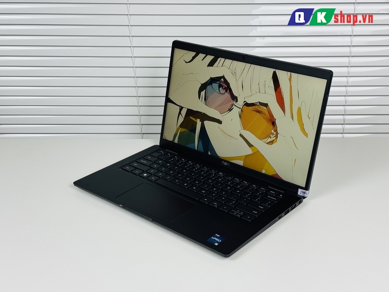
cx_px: 194
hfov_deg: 39.7
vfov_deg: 30.3
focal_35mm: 48
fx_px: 539
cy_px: 146
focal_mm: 6.76
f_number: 1.78
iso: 50
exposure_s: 1/124
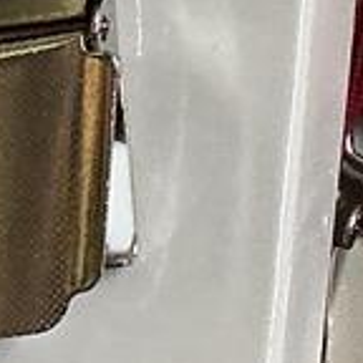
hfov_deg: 6.4
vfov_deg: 6.3
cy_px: -523
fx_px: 3168
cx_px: 650
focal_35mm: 267
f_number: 1.8
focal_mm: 3
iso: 125
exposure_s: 1/50
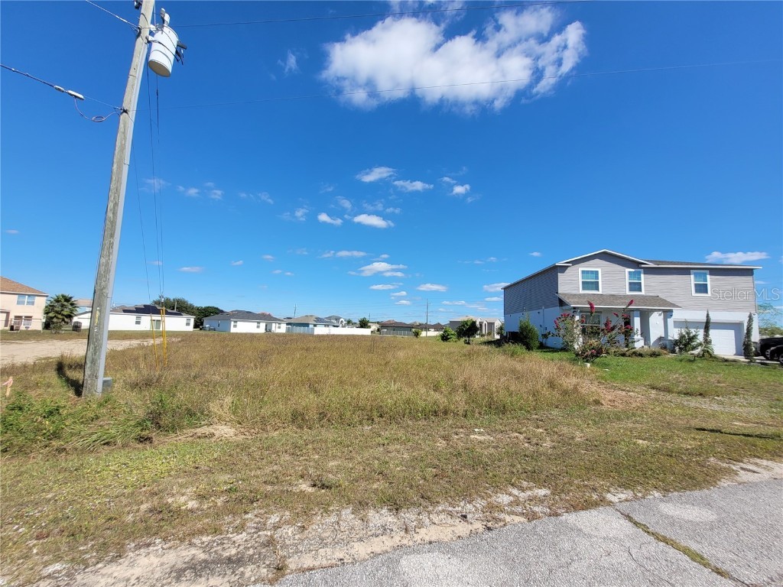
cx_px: 392
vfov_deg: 89.9
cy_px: 294
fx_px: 294
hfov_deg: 106.2
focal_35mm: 13
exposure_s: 1/1593
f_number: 2.2
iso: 40
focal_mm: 1.74
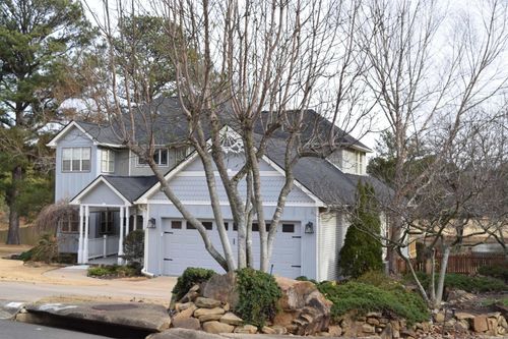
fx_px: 719
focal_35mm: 51
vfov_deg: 26.5
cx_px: 254
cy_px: 170
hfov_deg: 38.9
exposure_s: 1/320
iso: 200
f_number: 8
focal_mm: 34
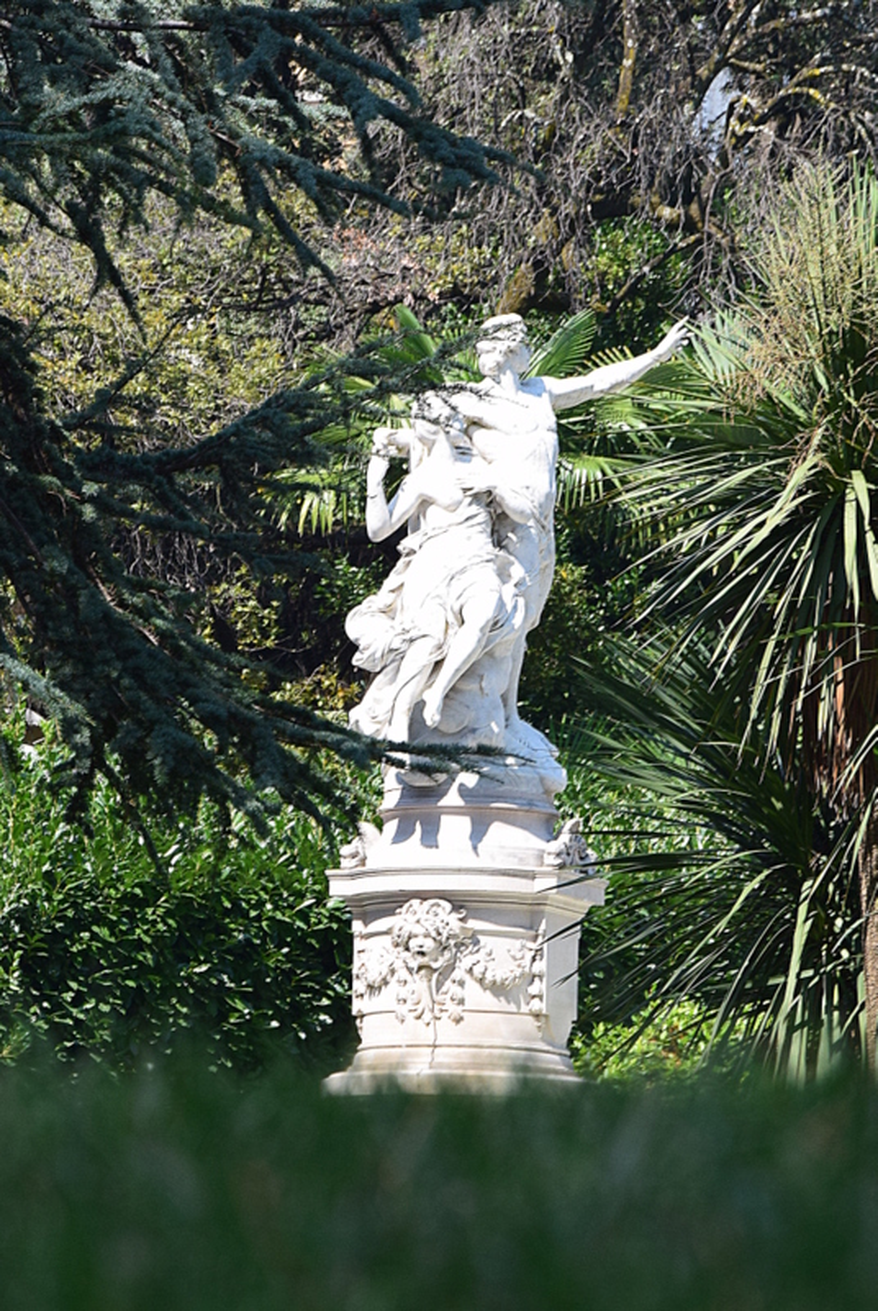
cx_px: 439
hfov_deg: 8.7
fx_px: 5742
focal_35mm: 158
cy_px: 656
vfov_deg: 13.0
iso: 400
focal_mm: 105
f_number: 10
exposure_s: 1/200
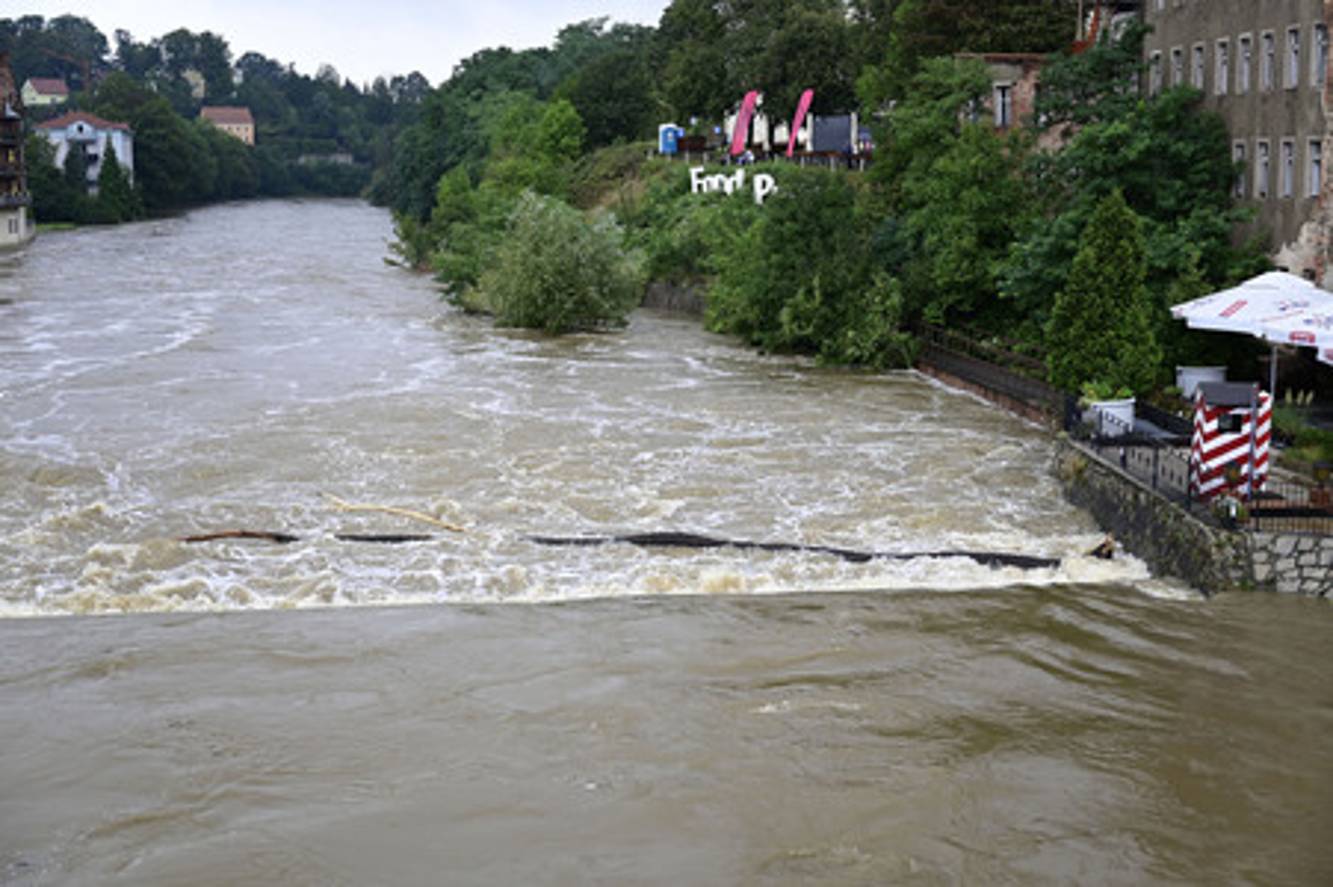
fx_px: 1702
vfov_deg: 29.2
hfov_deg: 42.8
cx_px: 666
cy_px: 444
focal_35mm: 46
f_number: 2.8
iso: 250
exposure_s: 1/250
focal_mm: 46
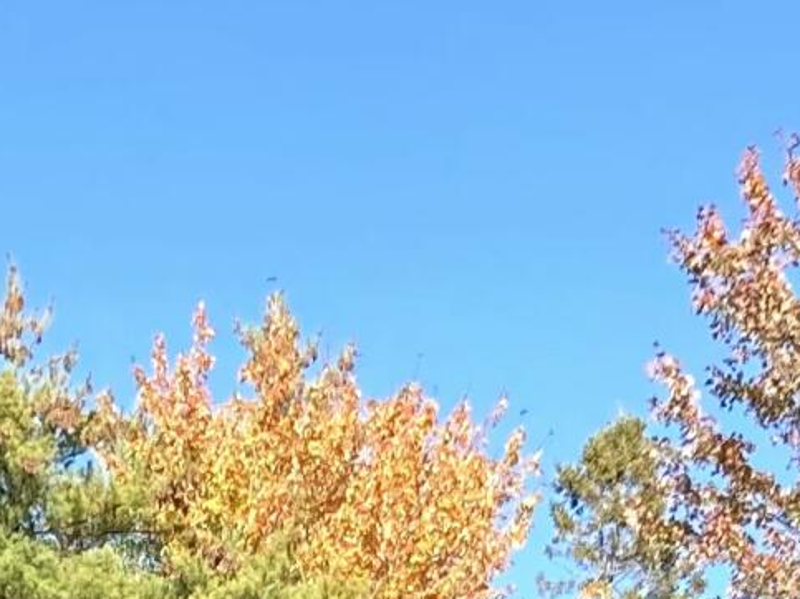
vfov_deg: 7.7
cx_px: 169
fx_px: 4020
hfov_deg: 11.3
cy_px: 1595
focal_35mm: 174
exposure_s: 1/552
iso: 20
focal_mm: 3.99
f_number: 1.8
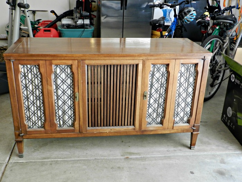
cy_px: 91
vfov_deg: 37.7
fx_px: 266
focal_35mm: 38
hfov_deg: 49.0
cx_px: 121
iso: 400
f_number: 4
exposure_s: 1/15
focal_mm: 6.7
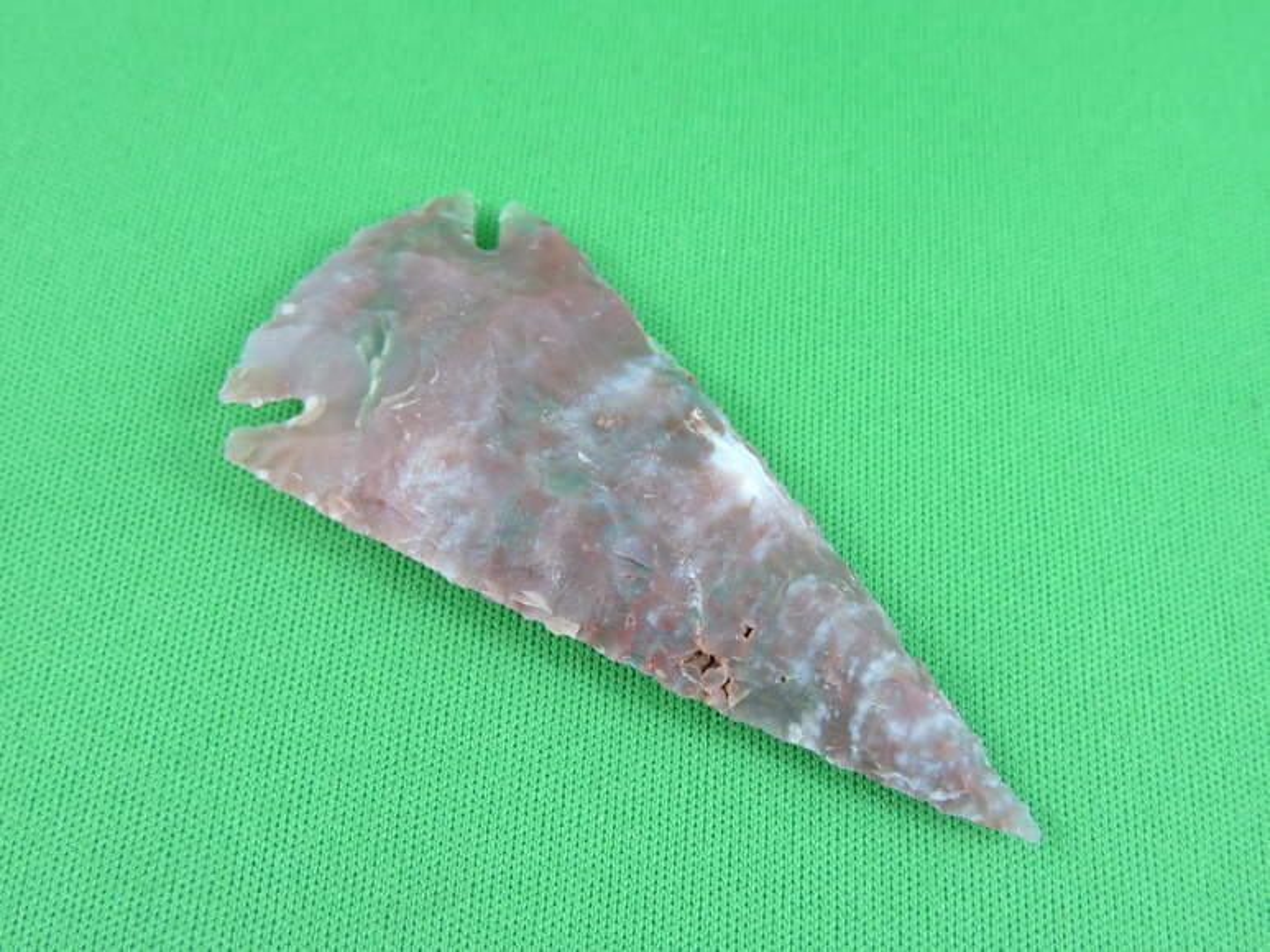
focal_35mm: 35
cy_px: 476
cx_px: 635
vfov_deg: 40.7
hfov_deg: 52.6
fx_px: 1284
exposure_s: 1/100
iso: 800
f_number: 3.8
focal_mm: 6.3
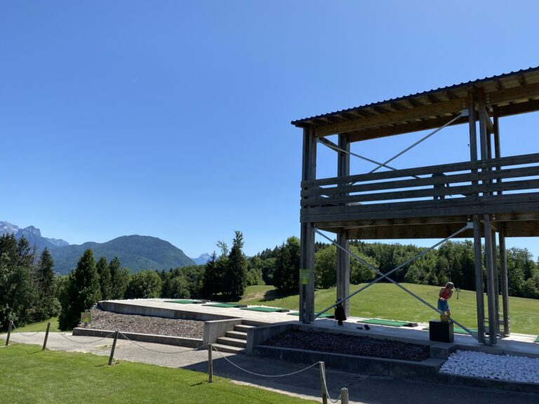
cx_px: 270
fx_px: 405
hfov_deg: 67.3
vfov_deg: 53.1
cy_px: 202
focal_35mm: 26
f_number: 1.8
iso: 32
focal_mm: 4.25
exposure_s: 1/2817
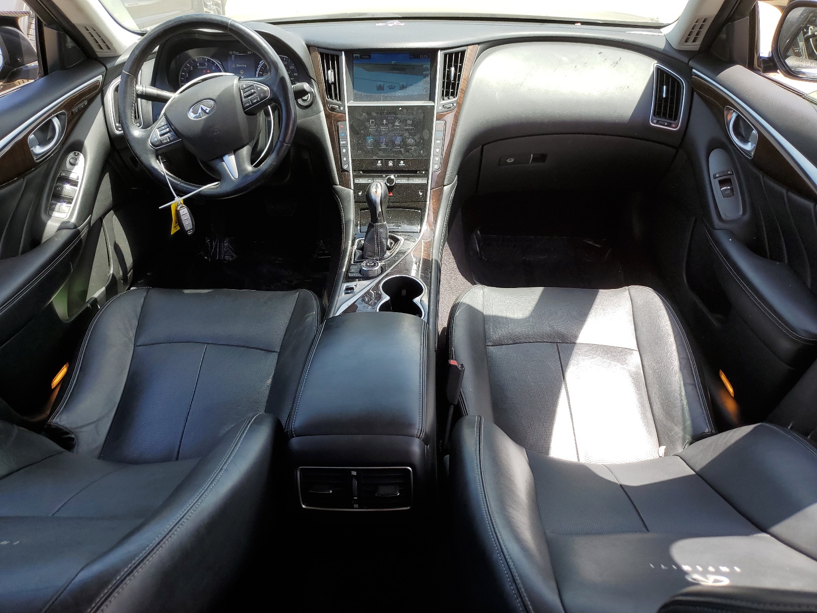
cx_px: 408
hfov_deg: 67.3
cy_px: 306
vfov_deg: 53.1
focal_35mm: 26
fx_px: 614
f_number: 1.5
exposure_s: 1/556
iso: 50
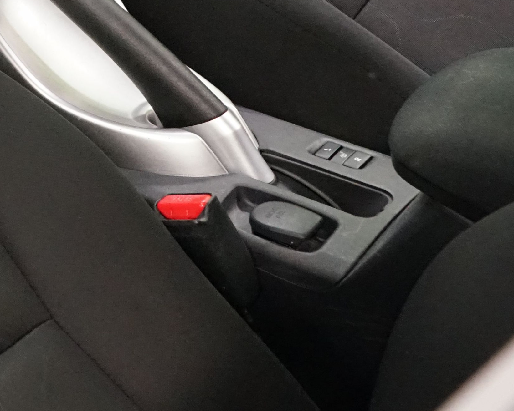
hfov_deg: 17.5
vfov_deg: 15.4
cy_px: -99
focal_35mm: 96
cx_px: -305
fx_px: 1461
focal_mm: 28
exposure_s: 1/40
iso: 6400
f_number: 7.1
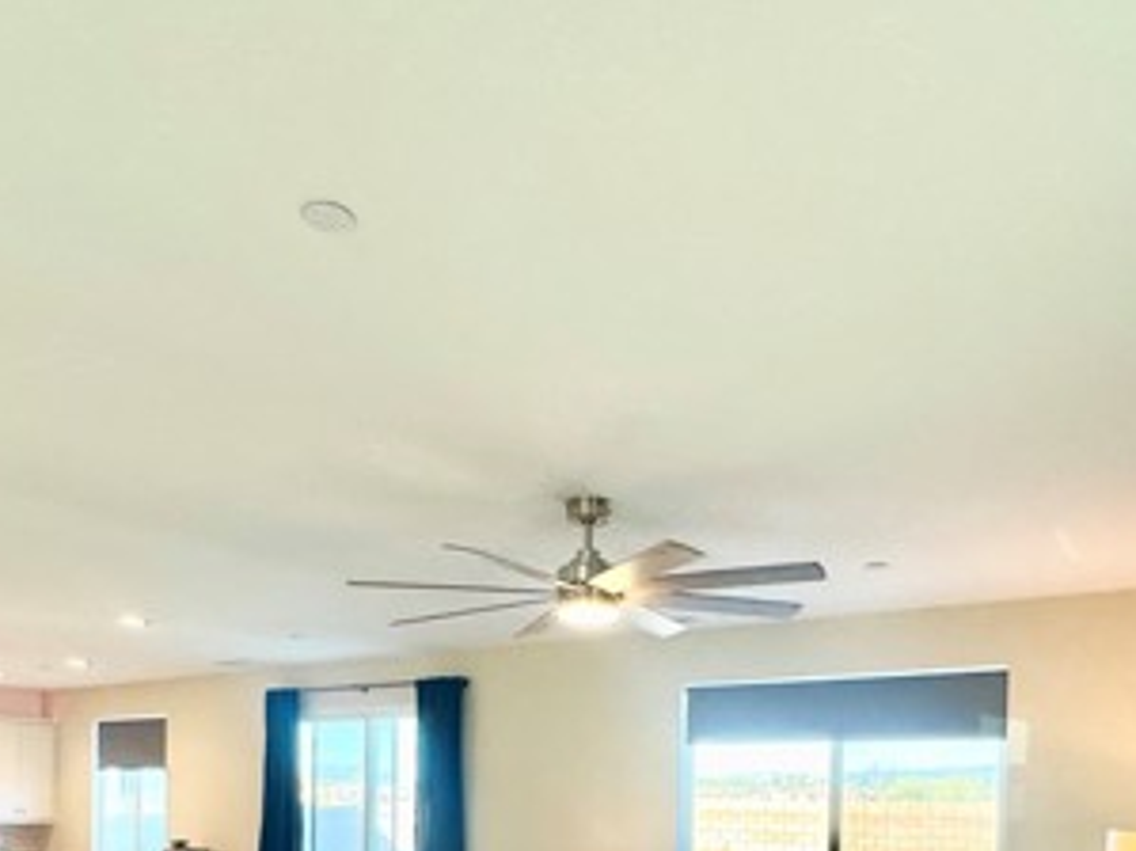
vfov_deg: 41.9
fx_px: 984
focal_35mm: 30
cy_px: 809
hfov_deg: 60.0
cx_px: 570
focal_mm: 2.22
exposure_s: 1/120
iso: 160
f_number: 2.2
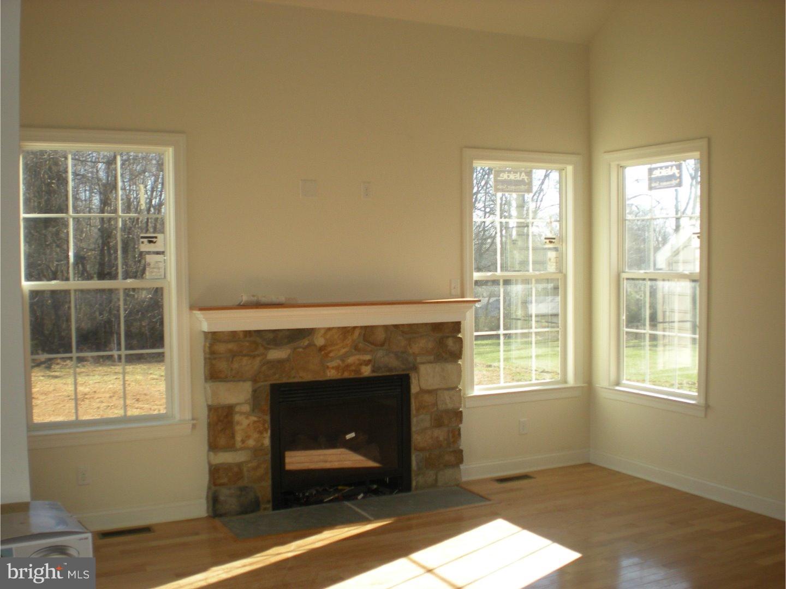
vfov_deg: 37.7
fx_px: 863
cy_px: 294
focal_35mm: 38
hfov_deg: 49.0
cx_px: 393
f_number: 3.1
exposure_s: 1/223
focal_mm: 6.3
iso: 89
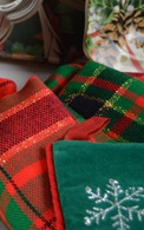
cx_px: -208
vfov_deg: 18.0
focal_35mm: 113
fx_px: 709
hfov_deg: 10.1
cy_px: 4
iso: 400
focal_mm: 24
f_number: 4.5
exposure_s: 1/100
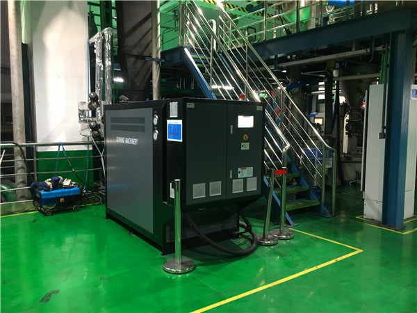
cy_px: 156
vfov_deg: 48.2
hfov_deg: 61.7
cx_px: 208
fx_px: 349
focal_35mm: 29
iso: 160
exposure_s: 1/33
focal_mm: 4.15
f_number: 2.2
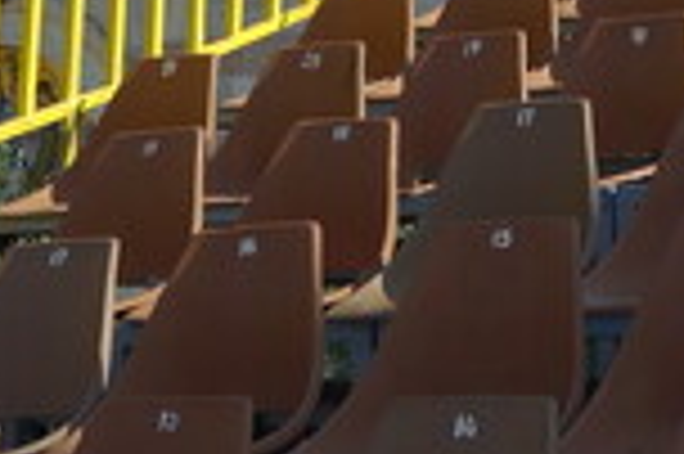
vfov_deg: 8.6
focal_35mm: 146
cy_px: -611
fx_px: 2771
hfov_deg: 14.0
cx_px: 522
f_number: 4
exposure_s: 1/800
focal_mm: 10.4
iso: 125
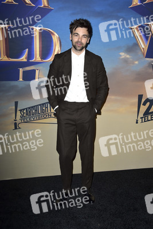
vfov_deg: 48.4
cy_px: 114
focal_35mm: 40
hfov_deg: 33.4
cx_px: 76
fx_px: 255
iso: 320
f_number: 6.3
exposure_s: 1/250
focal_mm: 40
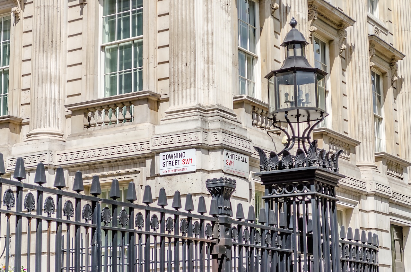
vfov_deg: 16.5
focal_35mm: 82
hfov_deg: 24.7
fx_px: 940
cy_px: 136
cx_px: 206
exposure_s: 1/400
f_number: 5.6
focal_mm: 55
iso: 100
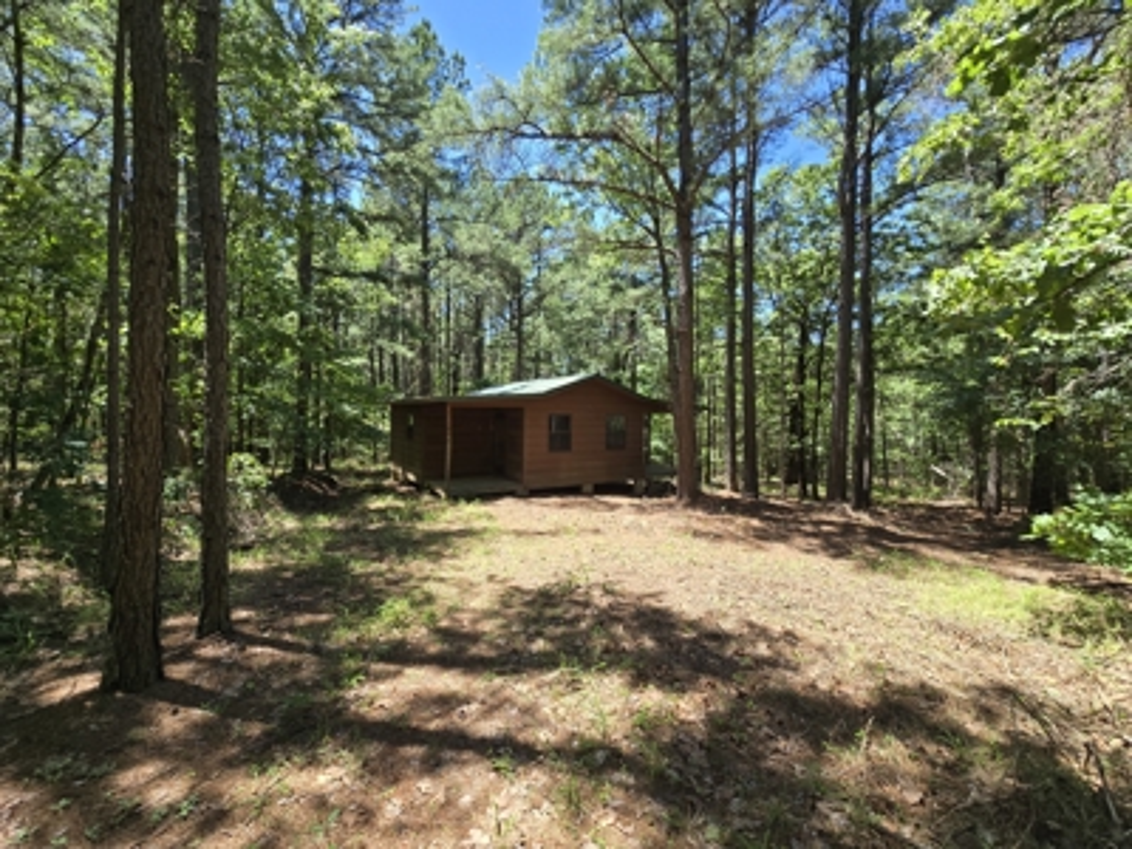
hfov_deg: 106.2
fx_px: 425
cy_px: 424
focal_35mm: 13
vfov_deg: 89.9
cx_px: 566
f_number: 2.2
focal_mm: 2.2
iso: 50
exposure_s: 1/437
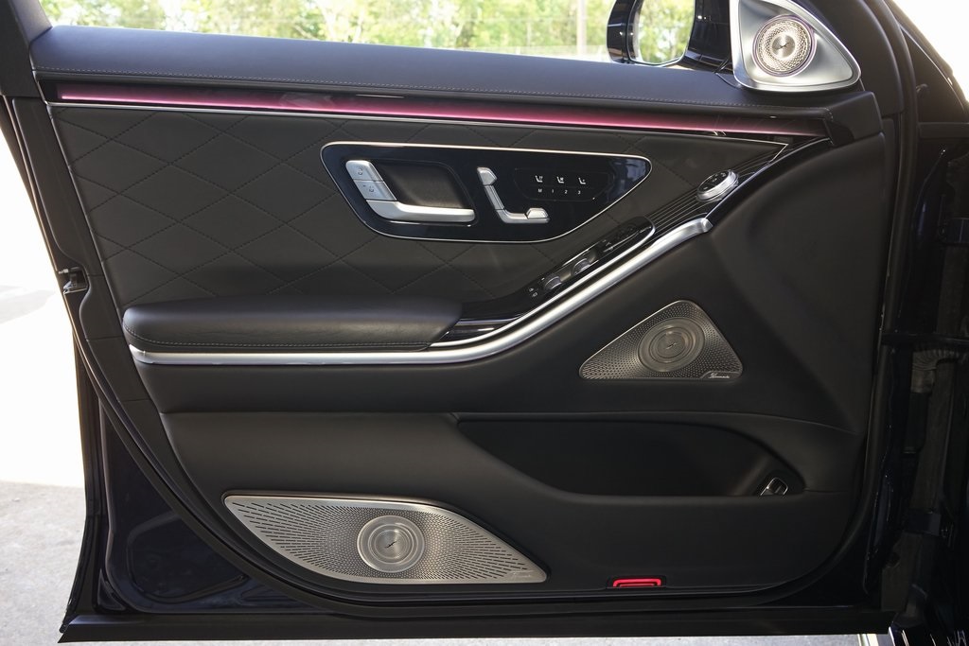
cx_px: 484
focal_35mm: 33
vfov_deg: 40.0
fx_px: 888
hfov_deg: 57.2
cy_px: 323
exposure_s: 1/60
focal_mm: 33
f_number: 8
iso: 1000
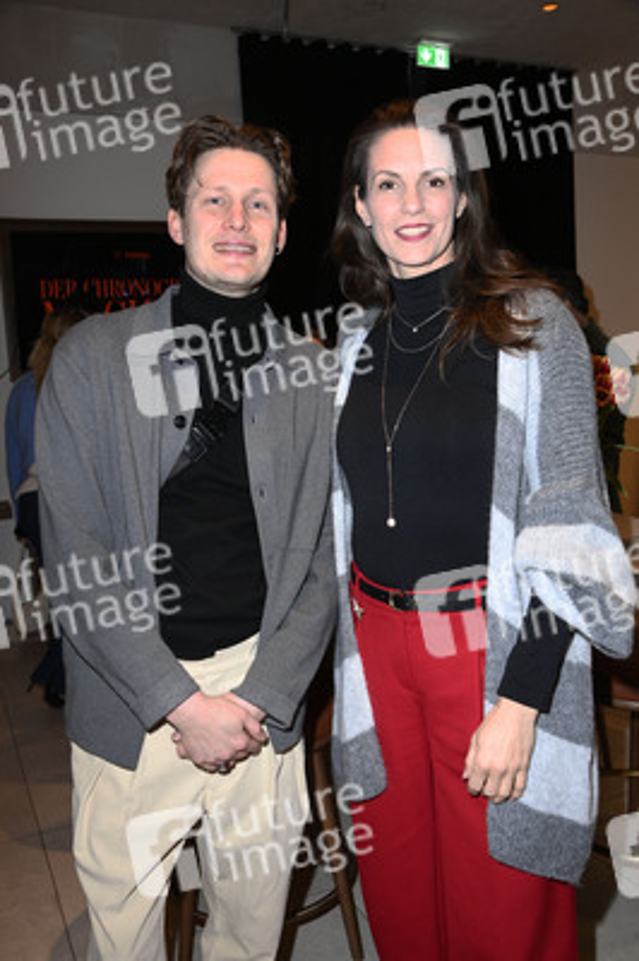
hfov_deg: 41.0
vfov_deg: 58.8
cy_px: 480
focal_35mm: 32
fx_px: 853
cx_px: 320
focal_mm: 32
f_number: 5.6
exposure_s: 1/125
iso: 1000
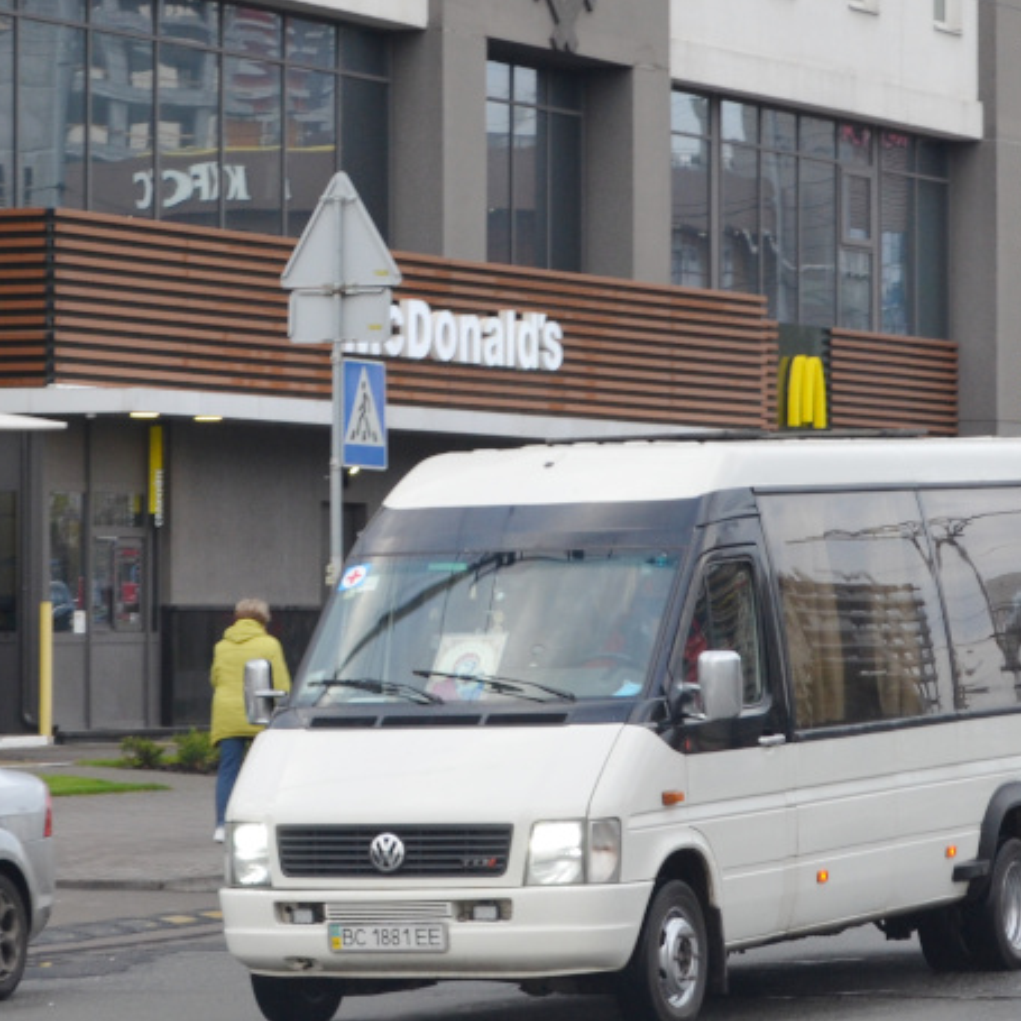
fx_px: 5373
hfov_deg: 10.9
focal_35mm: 161
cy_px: 387
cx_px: 635
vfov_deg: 10.9
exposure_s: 1/125
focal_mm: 48
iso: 360
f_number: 5.6
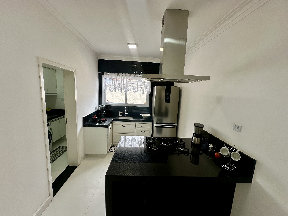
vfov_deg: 85.7
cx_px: 144
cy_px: 108
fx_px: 116
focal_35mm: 14
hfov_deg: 102.1
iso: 40
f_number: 2.2
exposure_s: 1/99
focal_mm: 2.22
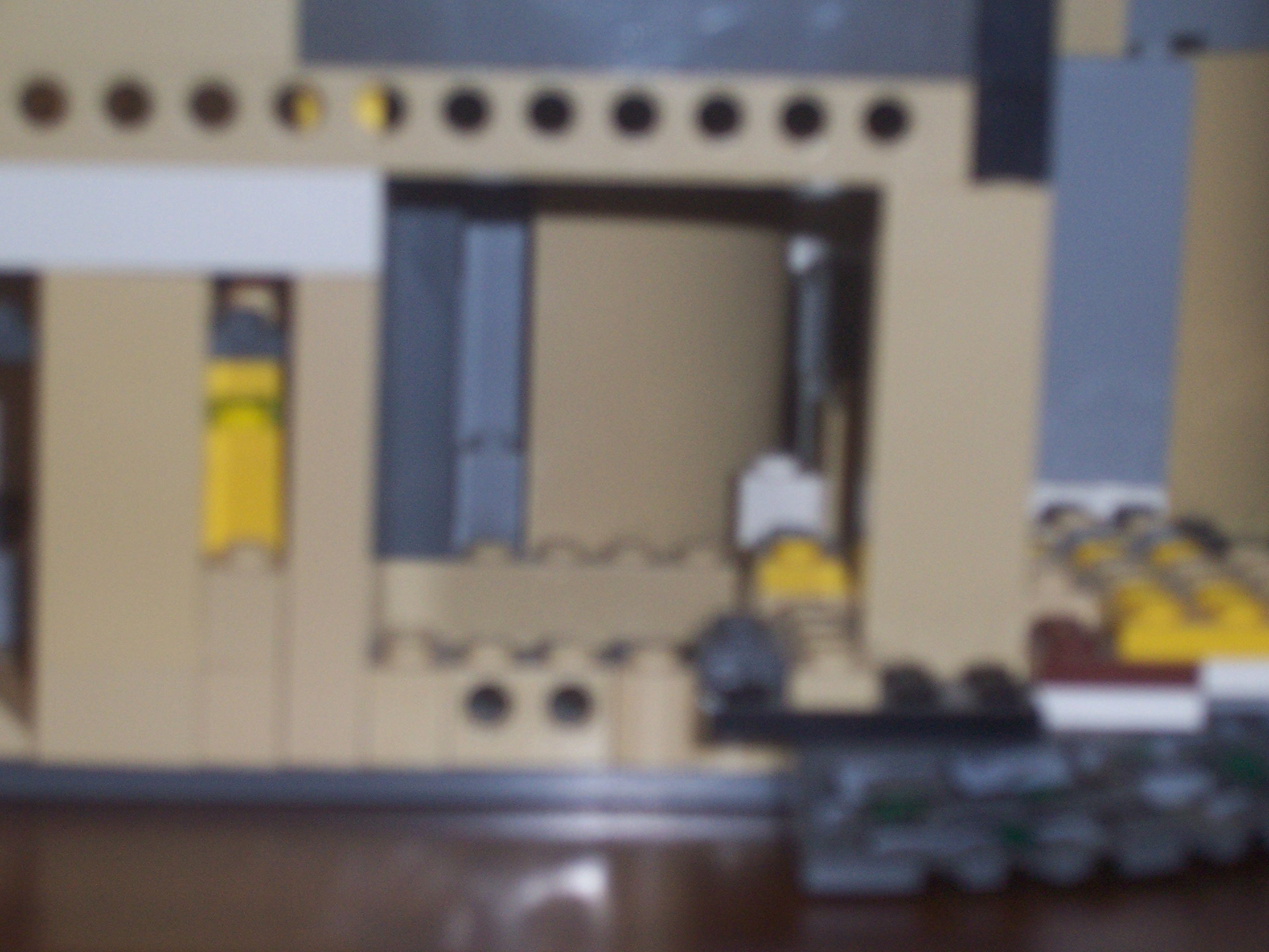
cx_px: 634
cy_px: 476
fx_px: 3739
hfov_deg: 19.3
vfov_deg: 14.5
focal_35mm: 102
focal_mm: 16.8
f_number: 4.6
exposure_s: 1/90
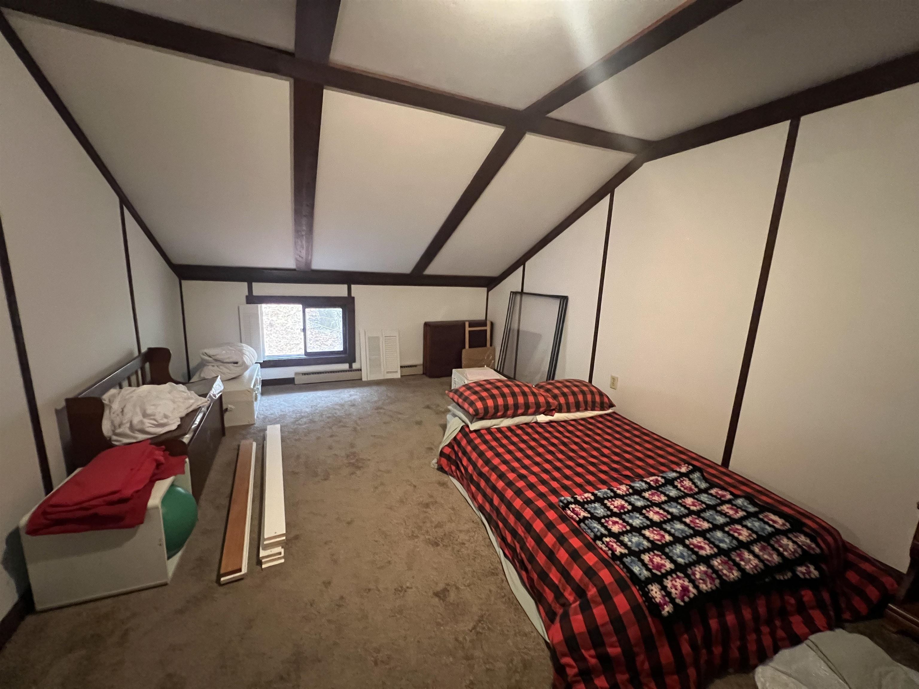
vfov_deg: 89.9
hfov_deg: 106.2
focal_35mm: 13
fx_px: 345
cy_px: 344
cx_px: 460
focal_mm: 1.57
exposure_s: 1/40
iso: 1000
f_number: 1.8
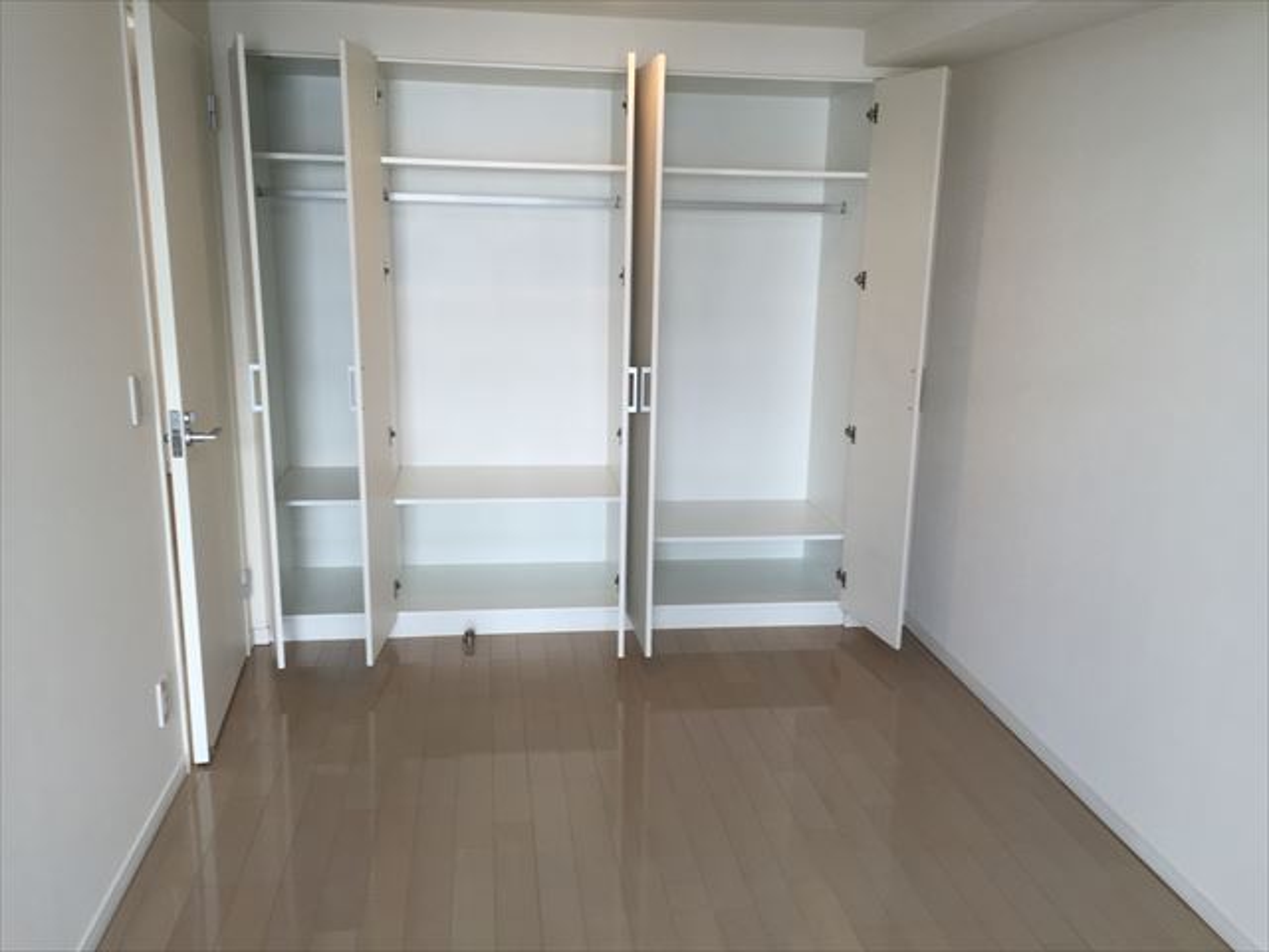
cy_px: 476
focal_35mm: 29
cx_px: 634
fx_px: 1063
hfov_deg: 61.7
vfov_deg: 48.2
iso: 50
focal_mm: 4.15
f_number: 2.2
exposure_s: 1/100
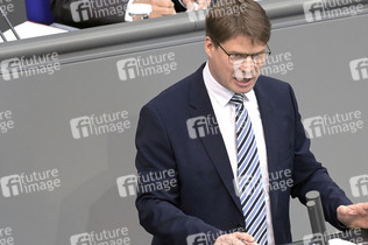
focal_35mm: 499
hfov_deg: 4.1
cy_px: 154
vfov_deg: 2.7
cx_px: 232
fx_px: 5096
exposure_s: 1/400
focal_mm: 350
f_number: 5.6
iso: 8000
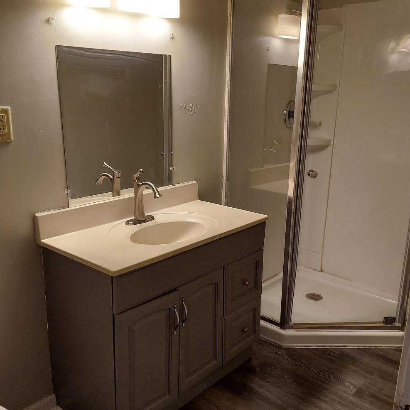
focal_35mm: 33
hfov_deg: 49.7
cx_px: 203
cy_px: 220
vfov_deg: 49.7
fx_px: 442
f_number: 1.8
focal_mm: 5.23
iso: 250
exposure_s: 1/60
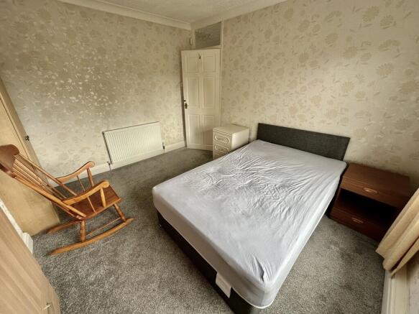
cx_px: 210
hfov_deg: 102.1
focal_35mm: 14
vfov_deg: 85.7
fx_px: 169
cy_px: 157
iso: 64
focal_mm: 2.22
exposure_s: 1/99
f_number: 2.2
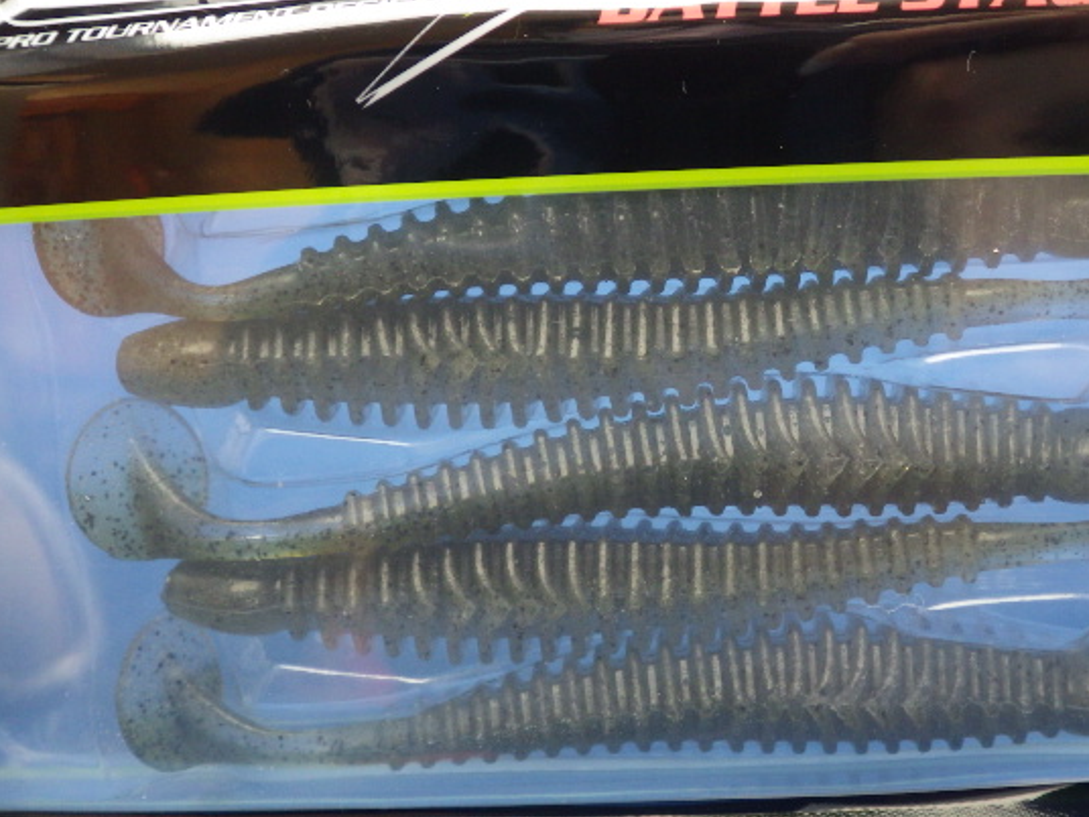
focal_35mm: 37
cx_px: 642
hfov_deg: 49.9
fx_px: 1164
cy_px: 425
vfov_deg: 38.7
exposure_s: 1/45
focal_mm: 5.5
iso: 500
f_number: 2.3
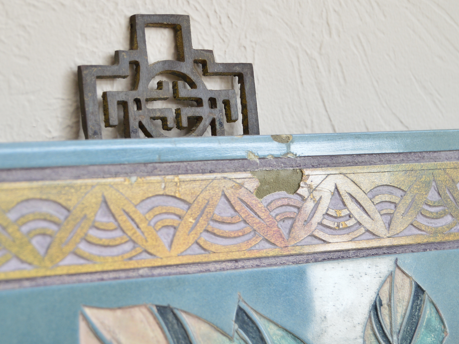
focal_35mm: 108
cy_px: 226
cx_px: 152
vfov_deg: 13.7
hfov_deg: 18.2
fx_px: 1432
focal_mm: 48
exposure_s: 1/200
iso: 200
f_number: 5.3
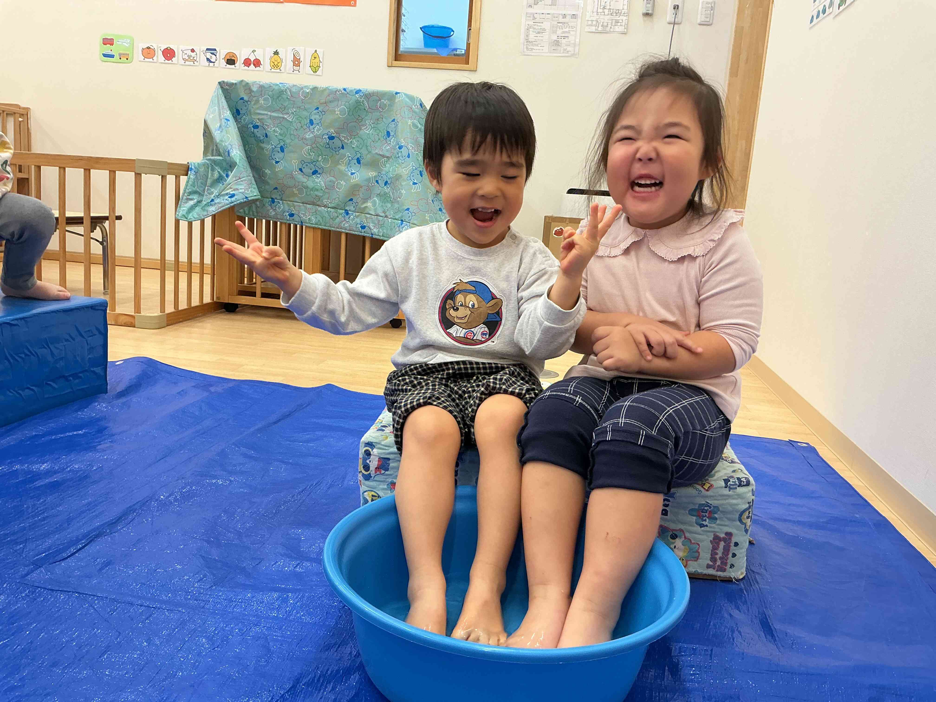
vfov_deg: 48.2
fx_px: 784
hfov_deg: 61.7
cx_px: 468
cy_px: 351
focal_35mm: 29
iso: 40
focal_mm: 3
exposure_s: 1/50
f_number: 1.8
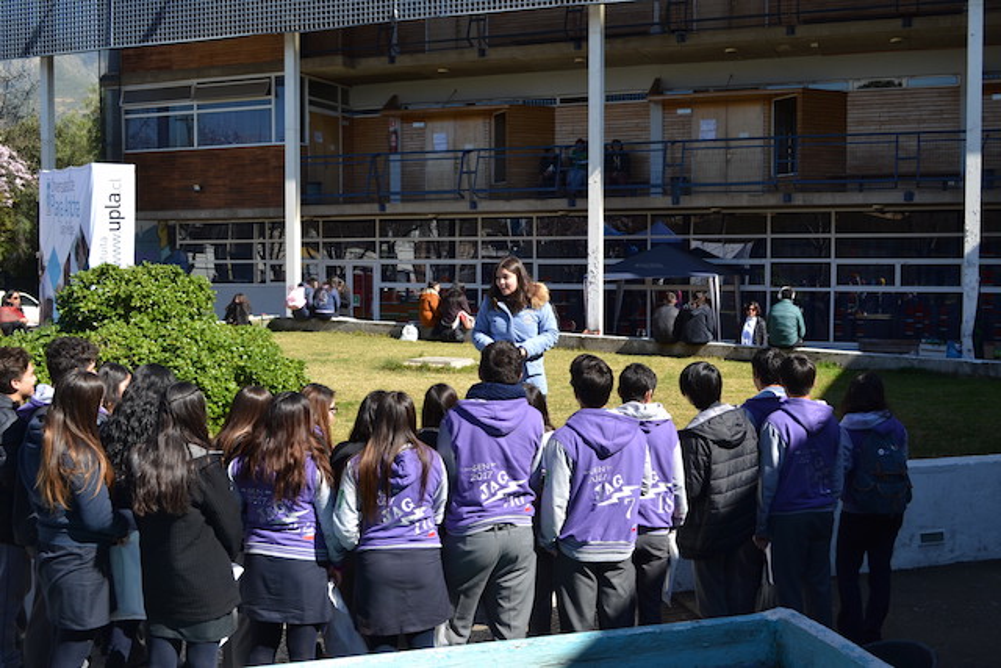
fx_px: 1085
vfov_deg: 34.2
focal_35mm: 39
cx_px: 500
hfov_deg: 49.5
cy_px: 334
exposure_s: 1/160
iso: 100
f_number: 6.3
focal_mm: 26
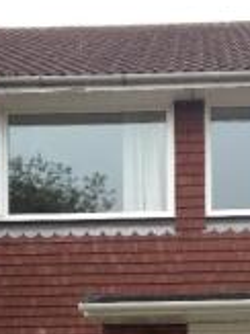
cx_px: 178
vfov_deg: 20.1
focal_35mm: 94
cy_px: 356
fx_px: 906
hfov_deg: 15.7
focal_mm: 4.28
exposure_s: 1/260
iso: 80
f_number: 2.4
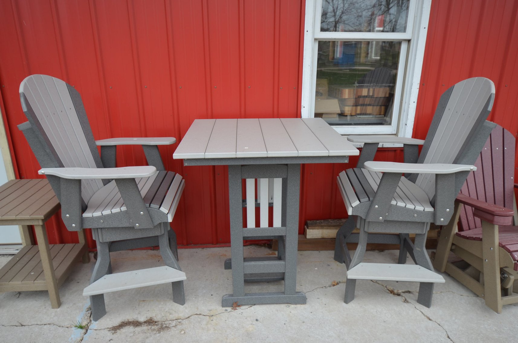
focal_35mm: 26
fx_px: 366
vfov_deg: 50.2
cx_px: 259
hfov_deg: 70.6
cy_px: 172
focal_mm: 17
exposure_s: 1/125
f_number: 5.6
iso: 250
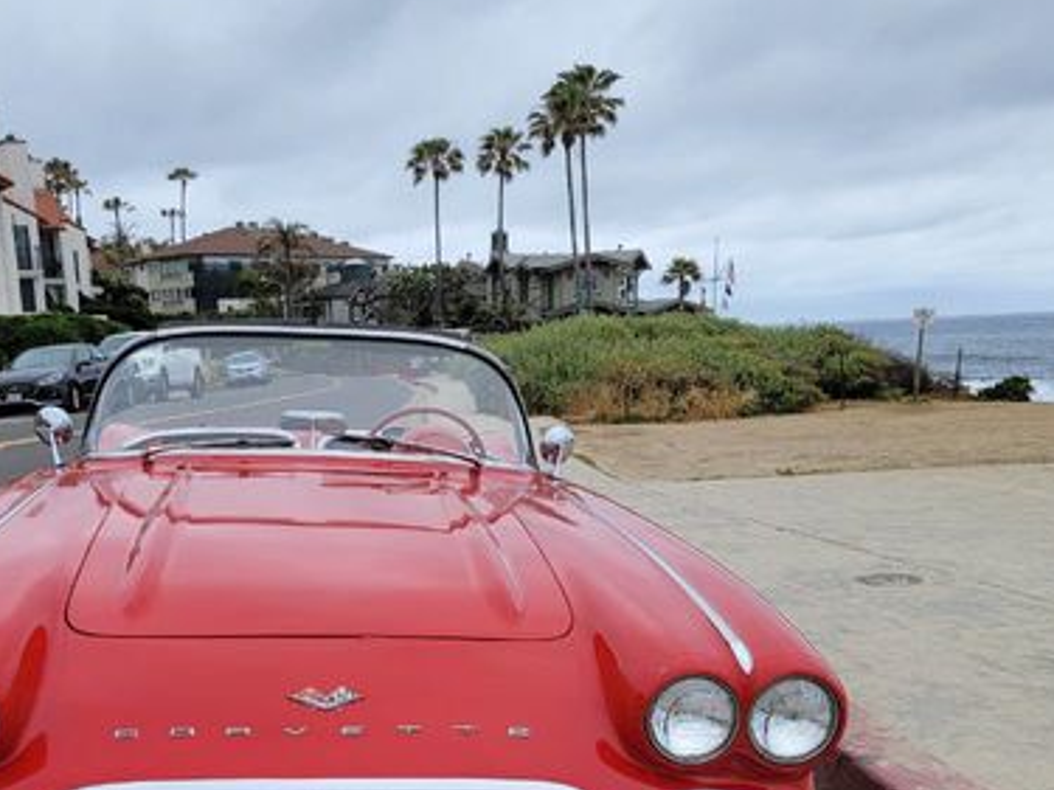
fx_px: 1248
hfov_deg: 45.2
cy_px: 630
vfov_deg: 34.1
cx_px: 371
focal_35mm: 41
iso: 16
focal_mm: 6.7
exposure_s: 1/746
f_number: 1.8
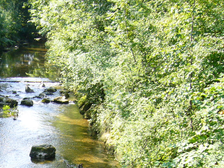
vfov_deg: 19.1
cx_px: 4
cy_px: 149
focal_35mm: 76
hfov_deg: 24.6
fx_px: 492
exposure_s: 1/160
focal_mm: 5.8
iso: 80
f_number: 2.8
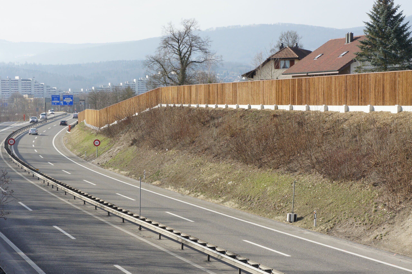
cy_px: 137
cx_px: 206
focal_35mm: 82
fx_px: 944
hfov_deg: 24.6
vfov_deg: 16.5
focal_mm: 55
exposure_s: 1/125
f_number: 11
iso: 200
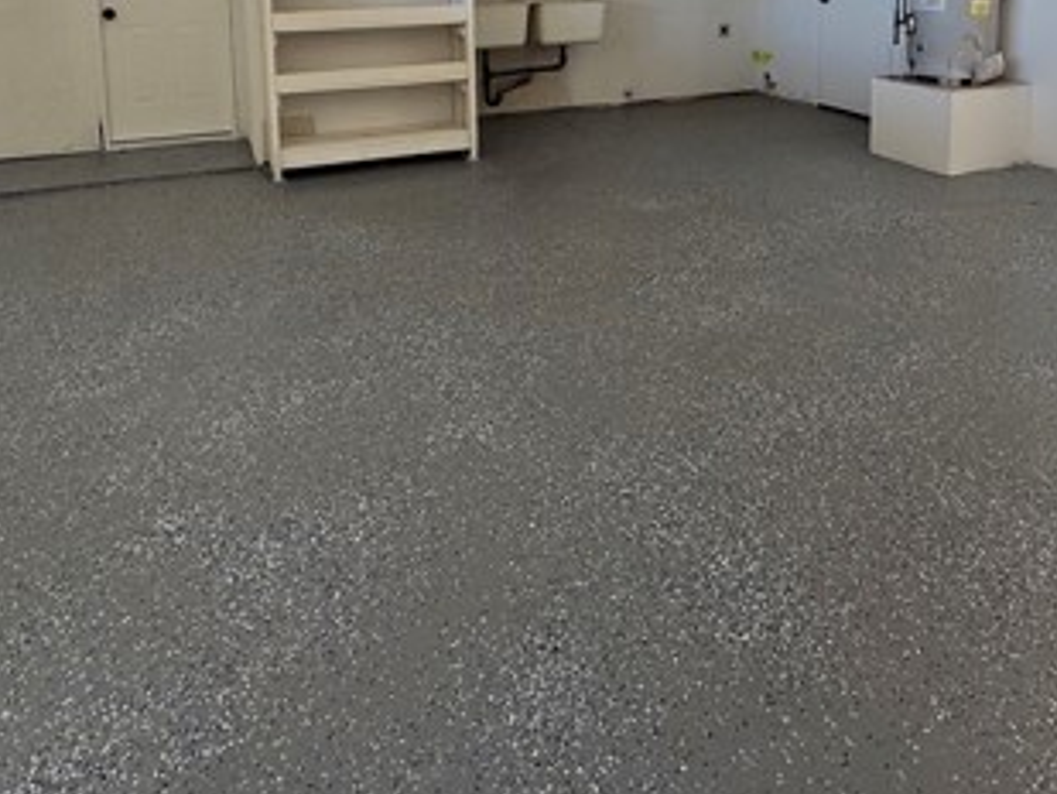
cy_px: 51
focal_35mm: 29
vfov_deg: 43.3
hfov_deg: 61.4
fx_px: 886
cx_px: 599
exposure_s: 1/30
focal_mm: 2.22
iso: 100
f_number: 2.2
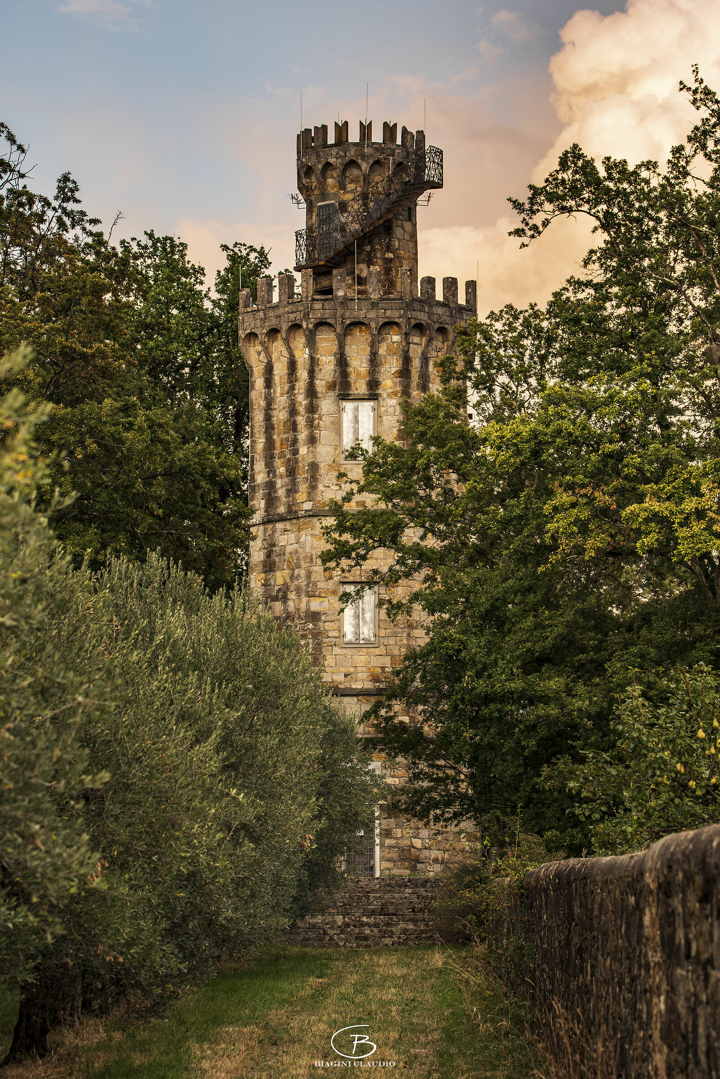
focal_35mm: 150
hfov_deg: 9.2
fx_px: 4496
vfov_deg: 13.7
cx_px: 360
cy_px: 540
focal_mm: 150
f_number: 8
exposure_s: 1/20
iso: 100
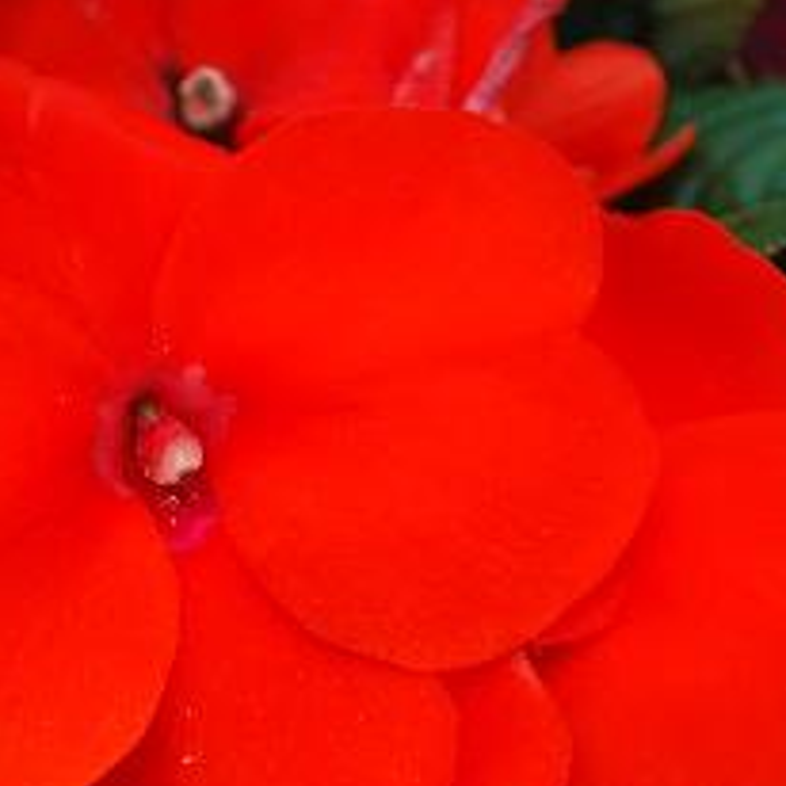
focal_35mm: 124
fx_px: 3185
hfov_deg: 14.1
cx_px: 298
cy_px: 500
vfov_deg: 14.1
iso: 200
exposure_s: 1/60
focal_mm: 50
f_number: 6.3
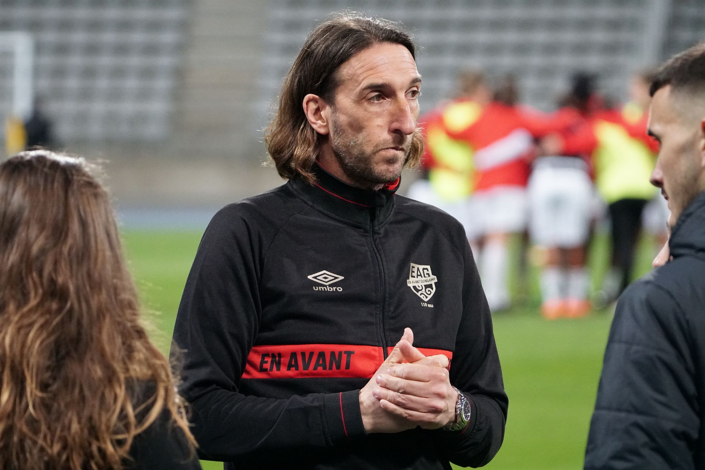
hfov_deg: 5.9
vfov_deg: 3.9
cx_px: 352
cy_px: 235
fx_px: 6873
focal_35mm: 351
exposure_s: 1/250
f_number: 5.6
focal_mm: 234
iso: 6400
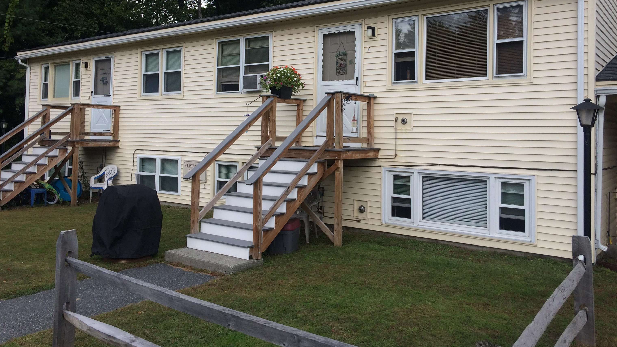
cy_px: 121
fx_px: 524
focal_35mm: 32
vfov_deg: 36.4
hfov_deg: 61.0
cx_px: 306
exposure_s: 1/873
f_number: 2.2
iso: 32
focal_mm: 4.15
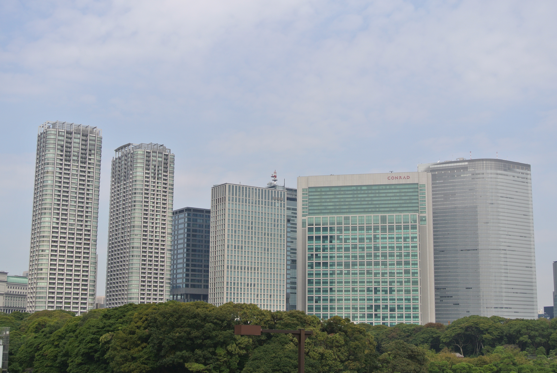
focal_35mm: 52
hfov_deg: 38.1
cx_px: 278
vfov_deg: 26.1
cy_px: 186
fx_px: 806
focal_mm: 19.6
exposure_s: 1/400
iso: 100
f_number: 5
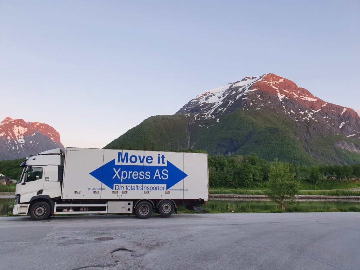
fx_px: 270
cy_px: 135
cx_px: 180
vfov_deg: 53.1
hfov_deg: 67.3
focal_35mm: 26
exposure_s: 1/100
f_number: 2.4
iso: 64
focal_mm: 4.32
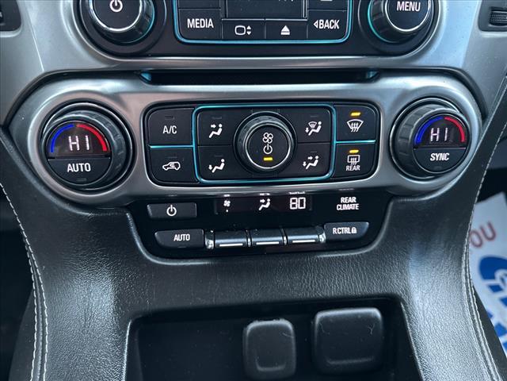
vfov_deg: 56.8
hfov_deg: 71.6
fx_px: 352
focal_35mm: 24
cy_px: 190
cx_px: 254
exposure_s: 1/36
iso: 800
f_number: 1.78
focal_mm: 6.86
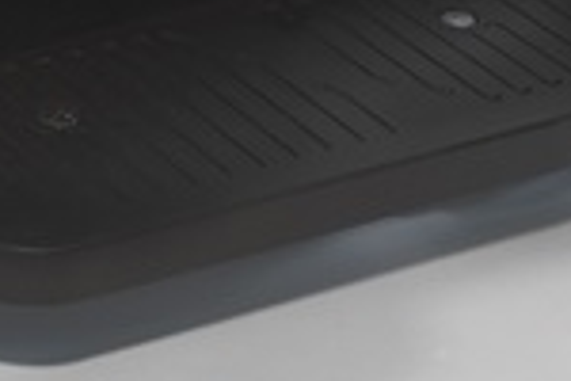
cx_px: -188
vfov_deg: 7.9
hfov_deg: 11.6
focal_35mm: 172
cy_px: -61
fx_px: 2728
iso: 1000
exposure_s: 1/200
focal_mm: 50
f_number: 4
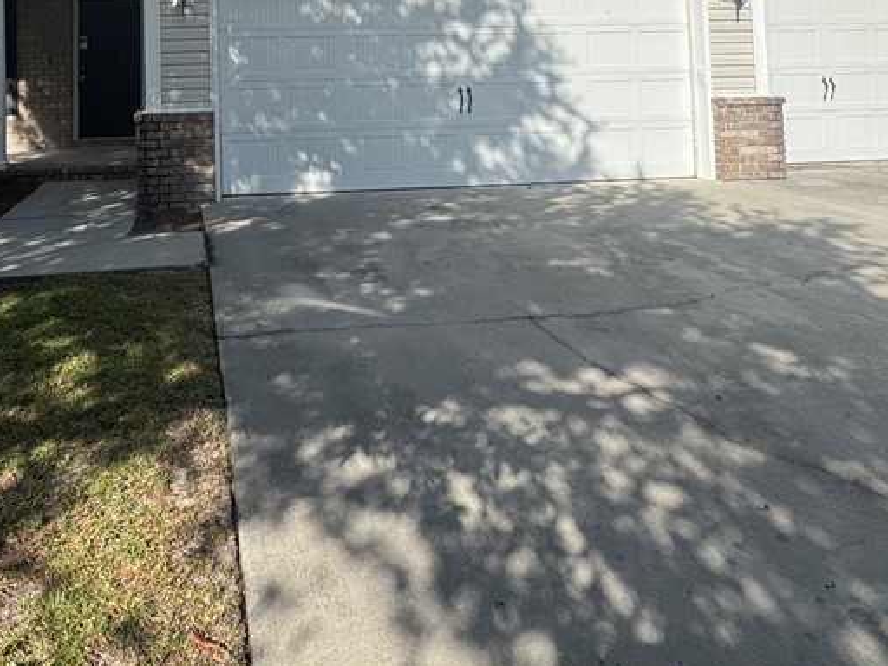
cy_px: 23
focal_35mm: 28
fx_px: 718
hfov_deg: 61.2
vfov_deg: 43.7
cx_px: 267
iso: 50
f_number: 2.2
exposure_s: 1/2494
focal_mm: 2.22
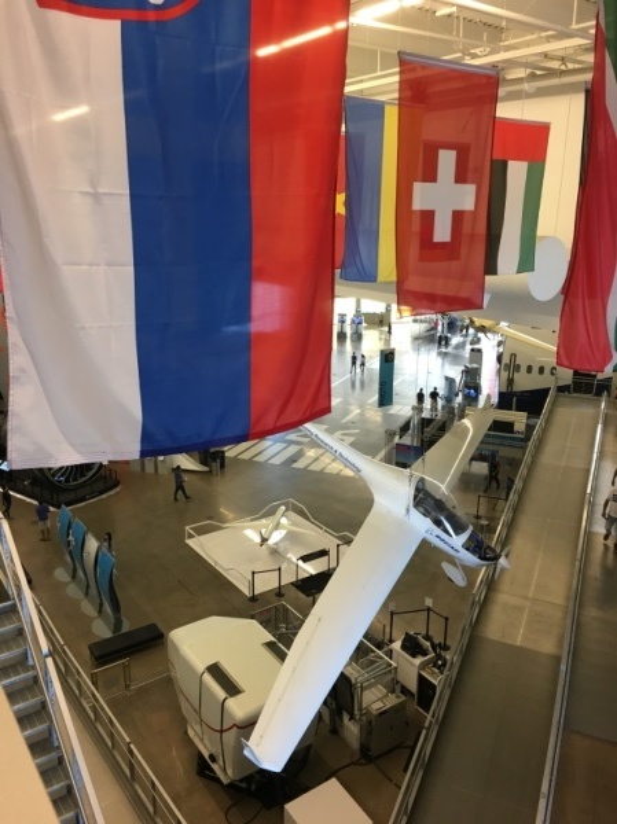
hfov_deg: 48.2
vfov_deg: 61.7
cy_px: 412
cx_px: 308
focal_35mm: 29
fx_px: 690
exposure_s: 1/30
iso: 80
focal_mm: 4.15
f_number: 2.2
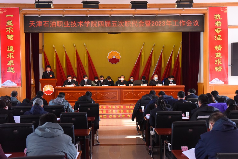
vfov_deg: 28.6
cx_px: 117
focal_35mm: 47
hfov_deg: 41.9
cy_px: 78
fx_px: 311
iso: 4000
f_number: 6.3
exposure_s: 1/80
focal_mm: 44
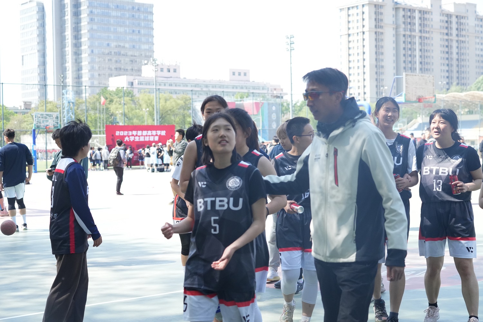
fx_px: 805
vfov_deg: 22.6
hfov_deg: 33.4
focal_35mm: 60
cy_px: 161
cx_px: 242
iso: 3200
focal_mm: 60
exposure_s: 1/8000
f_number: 4
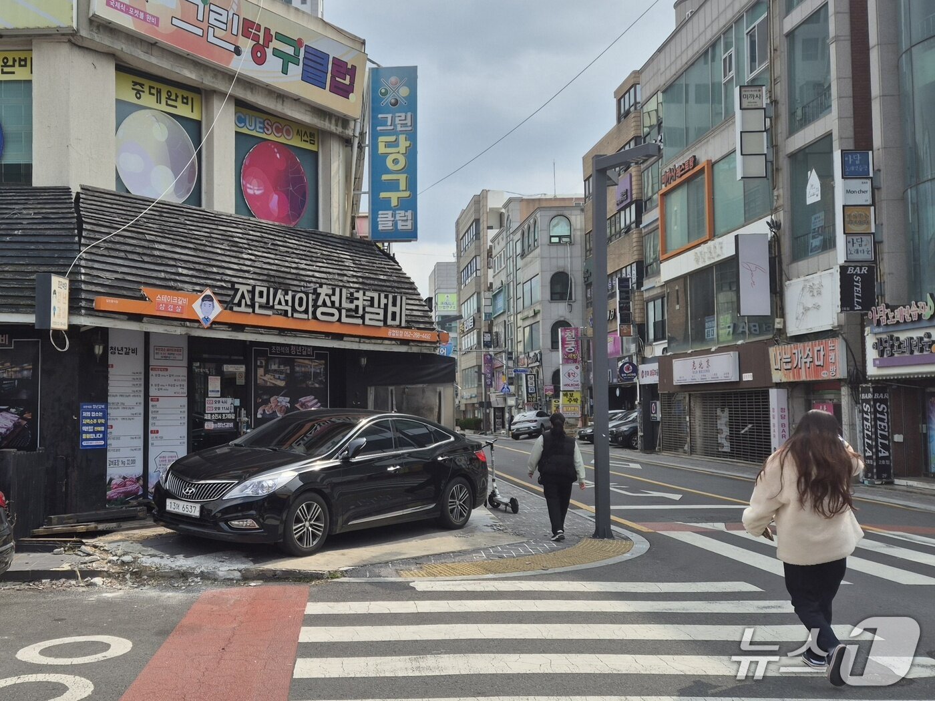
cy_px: 350
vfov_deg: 58.9
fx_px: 621
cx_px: 468
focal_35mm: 23
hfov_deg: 73.9
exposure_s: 1/2500
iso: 25
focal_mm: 5.4
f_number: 1.8
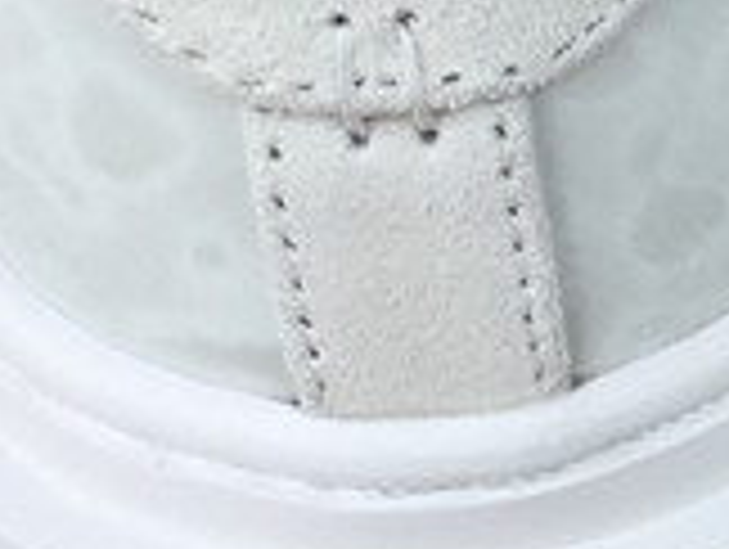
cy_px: -106
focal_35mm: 172
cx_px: 1368
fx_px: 3628
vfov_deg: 8.6
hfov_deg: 10.7
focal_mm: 3.3
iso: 25
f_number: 2.4
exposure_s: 1/269
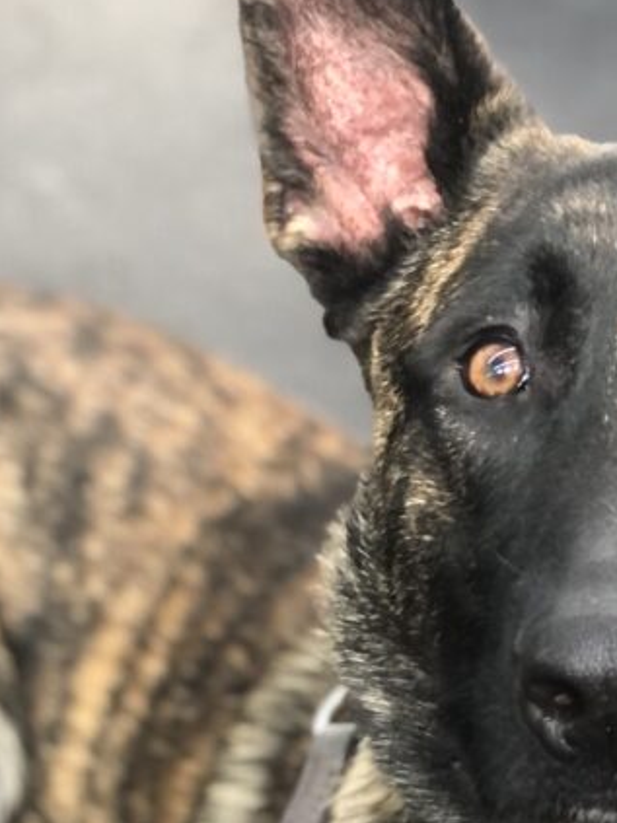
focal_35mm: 138
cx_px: 605
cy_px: 644
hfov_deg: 10.7
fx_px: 3281
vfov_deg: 14.2
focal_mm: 6.6
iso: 250
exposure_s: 1/30
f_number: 2.8
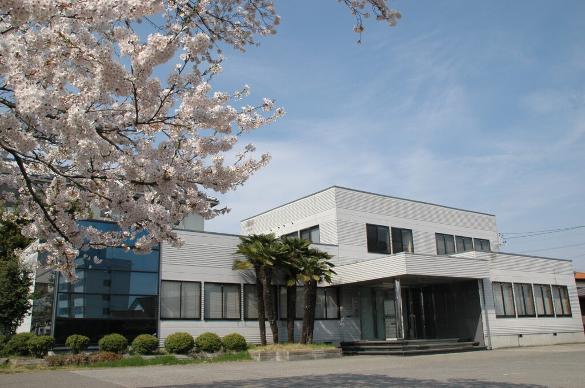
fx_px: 536
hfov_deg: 57.3
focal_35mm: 33
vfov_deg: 39.9
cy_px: 194
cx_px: 292
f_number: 10
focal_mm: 22
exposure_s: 1/400
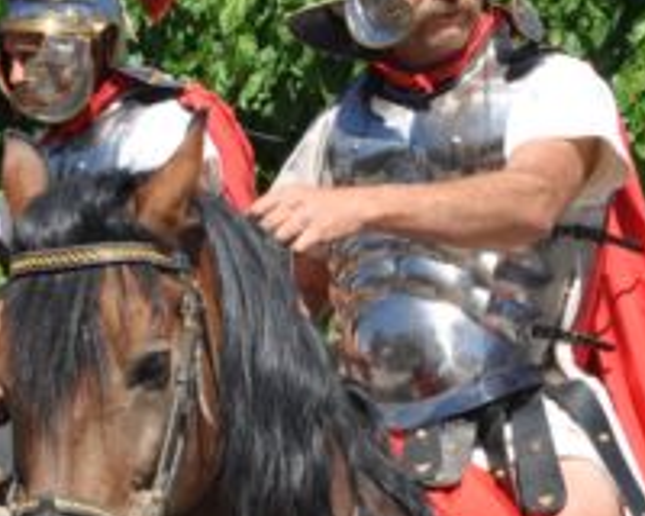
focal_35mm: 146
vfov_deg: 10.5
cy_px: 434
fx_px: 2787
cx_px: -313
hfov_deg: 12.6
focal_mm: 26
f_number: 11
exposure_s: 1/500
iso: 500
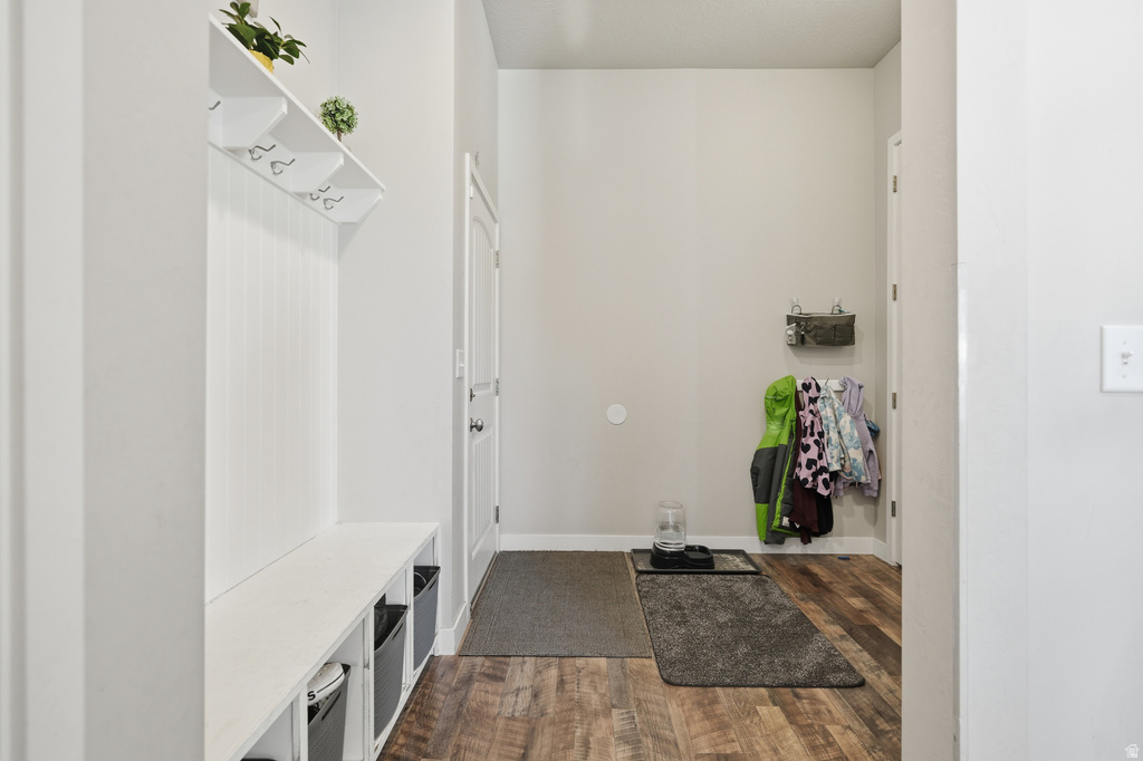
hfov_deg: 96.8
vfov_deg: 73.7
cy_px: 380
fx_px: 508
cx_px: 572
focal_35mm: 16
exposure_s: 1/50
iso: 320
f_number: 4.5
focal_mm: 16
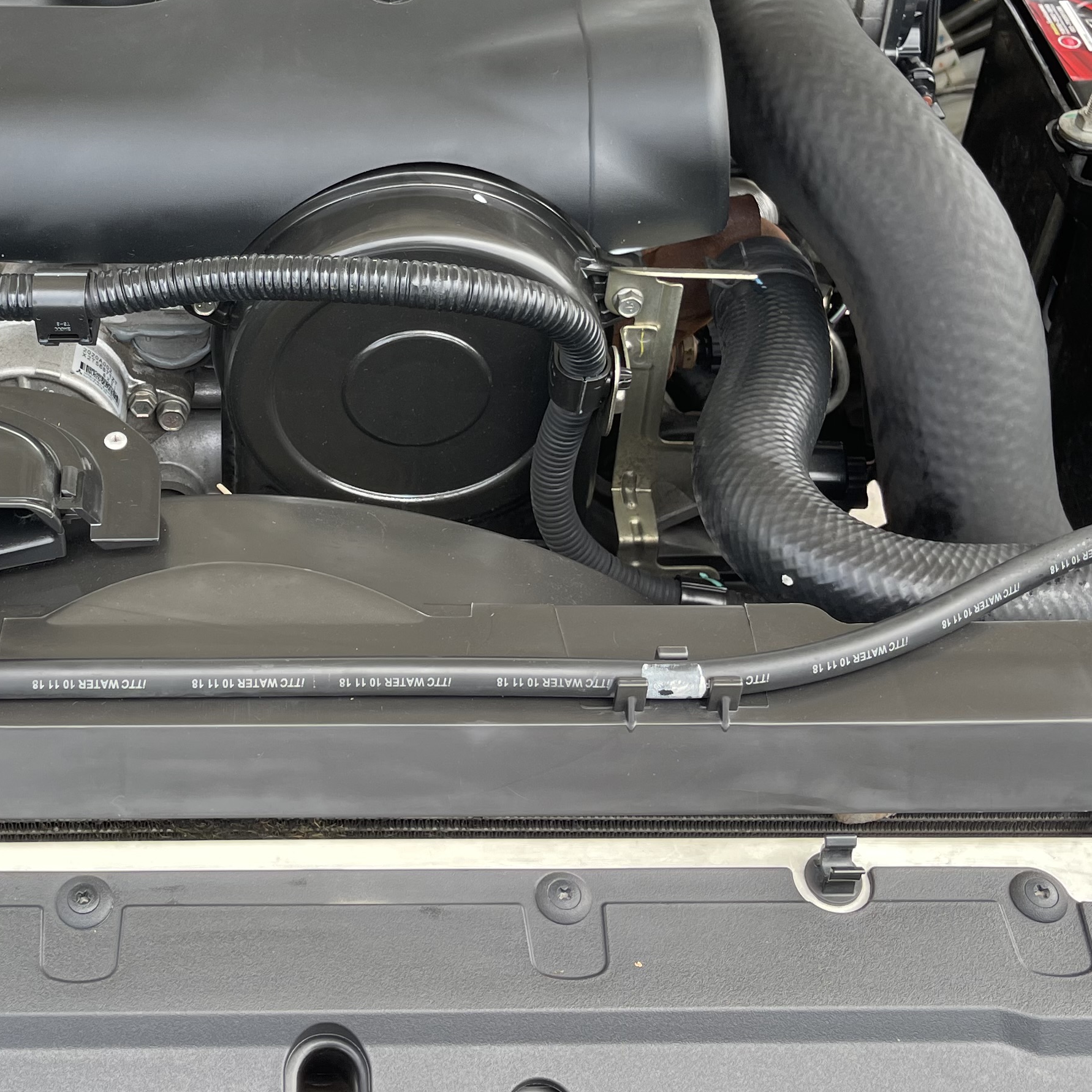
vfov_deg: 32.4
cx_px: 288
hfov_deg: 32.2
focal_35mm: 52
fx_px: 1856
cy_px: 333
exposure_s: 1/248
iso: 32
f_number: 1.6
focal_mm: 5.1
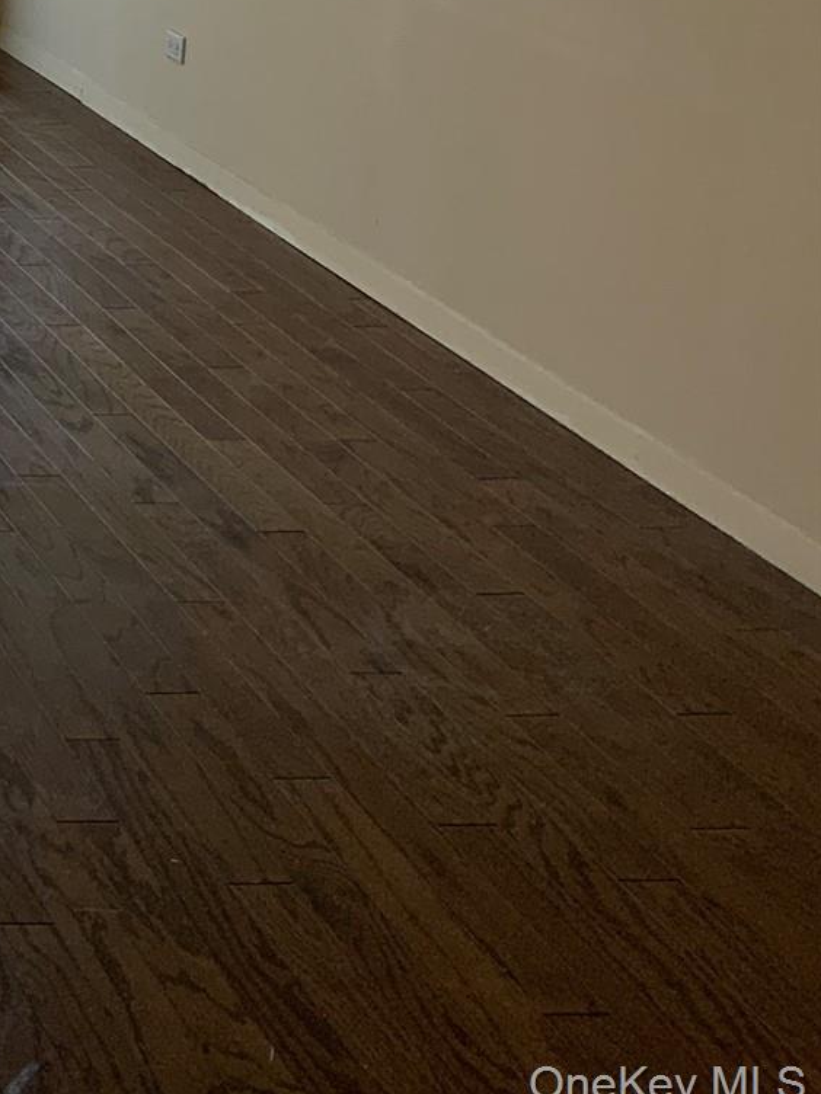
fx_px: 2498
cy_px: 1
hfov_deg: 15.8
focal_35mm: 79
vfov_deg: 23.7
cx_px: -665
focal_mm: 3
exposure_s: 1/120
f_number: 1.8
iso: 25
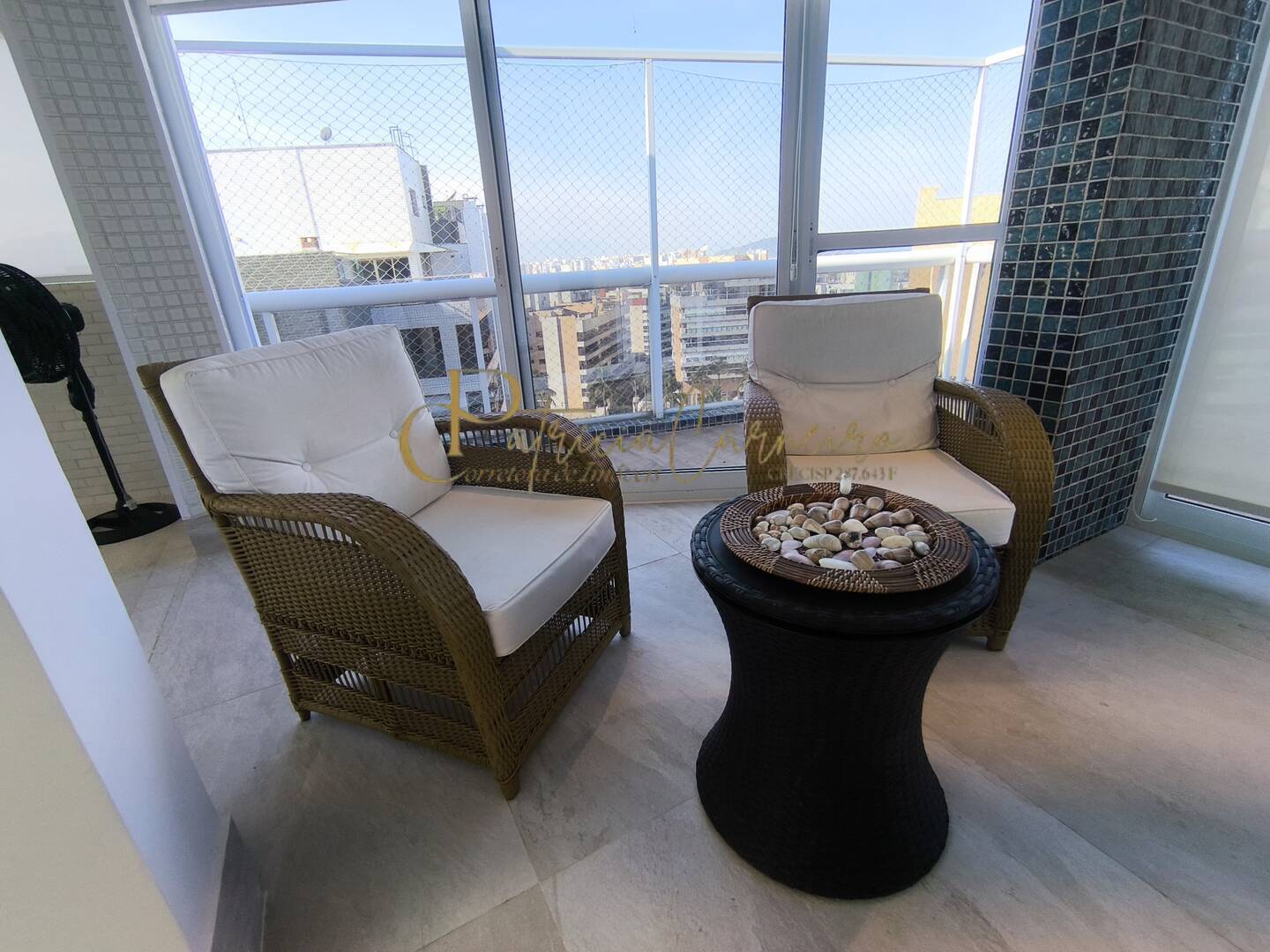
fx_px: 587
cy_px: 476
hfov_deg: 94.5
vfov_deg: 78.1
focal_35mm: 16
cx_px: 635
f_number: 2.2
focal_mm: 1.65
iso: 50
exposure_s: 1/332
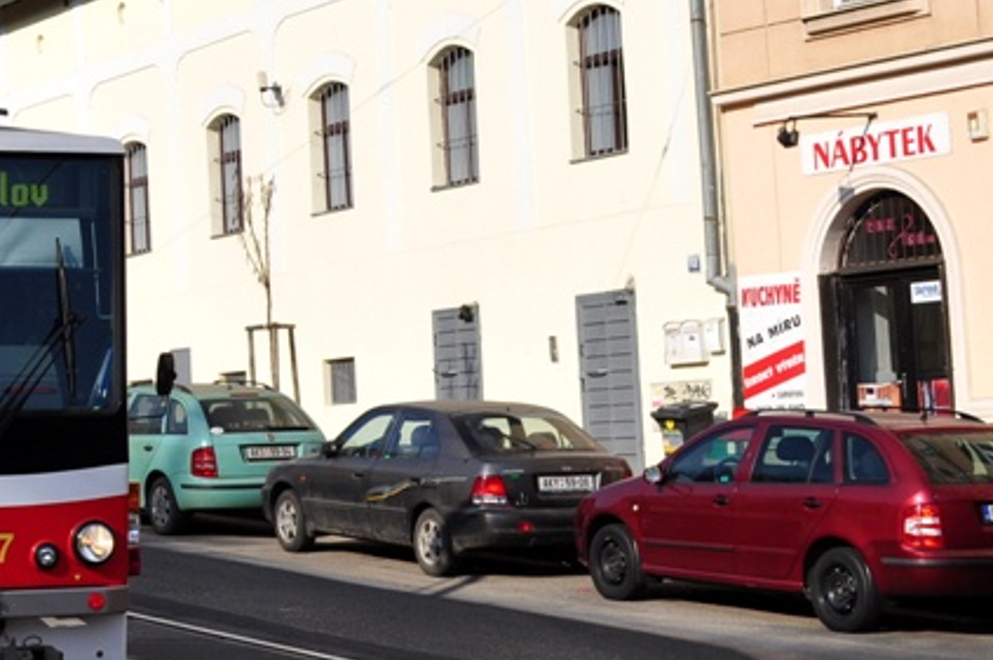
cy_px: 120
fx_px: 3003
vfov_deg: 12.5
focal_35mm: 109
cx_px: -190
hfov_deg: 17.9
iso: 250
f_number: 10
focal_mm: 30
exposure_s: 1/400
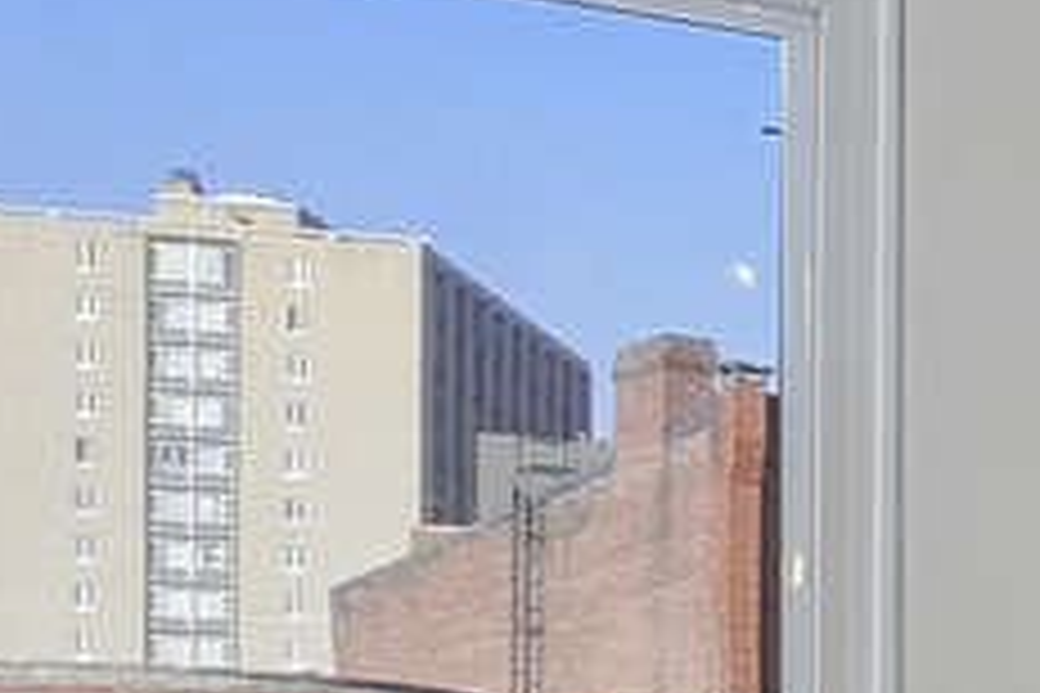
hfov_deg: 11.3
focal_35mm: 104
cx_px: 3138
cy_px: 1069
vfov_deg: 12.5
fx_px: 3004
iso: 200
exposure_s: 1/2.5
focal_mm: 10
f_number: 11
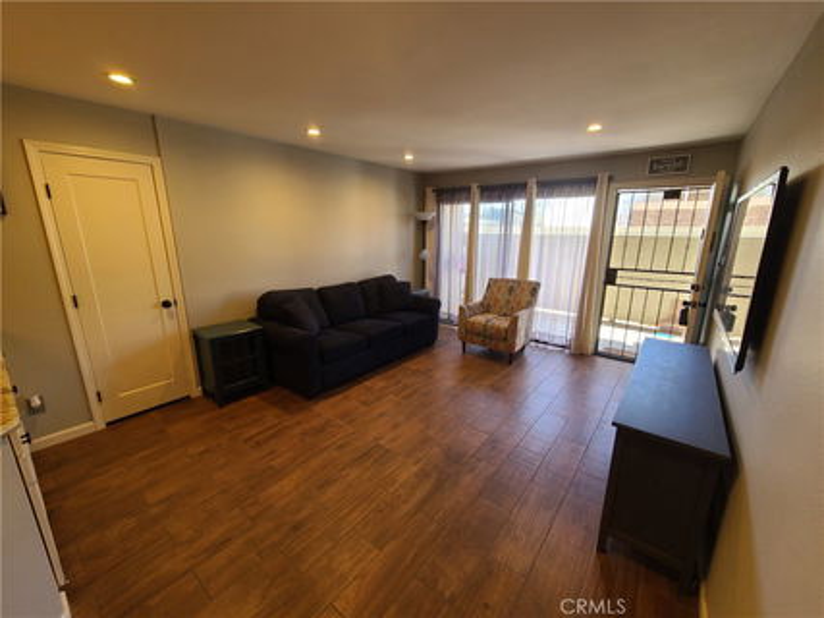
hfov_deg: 106.2
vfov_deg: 89.9
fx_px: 309
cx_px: 412
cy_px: 309
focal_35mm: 13
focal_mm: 2.2
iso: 160
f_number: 2.2
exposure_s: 1/60
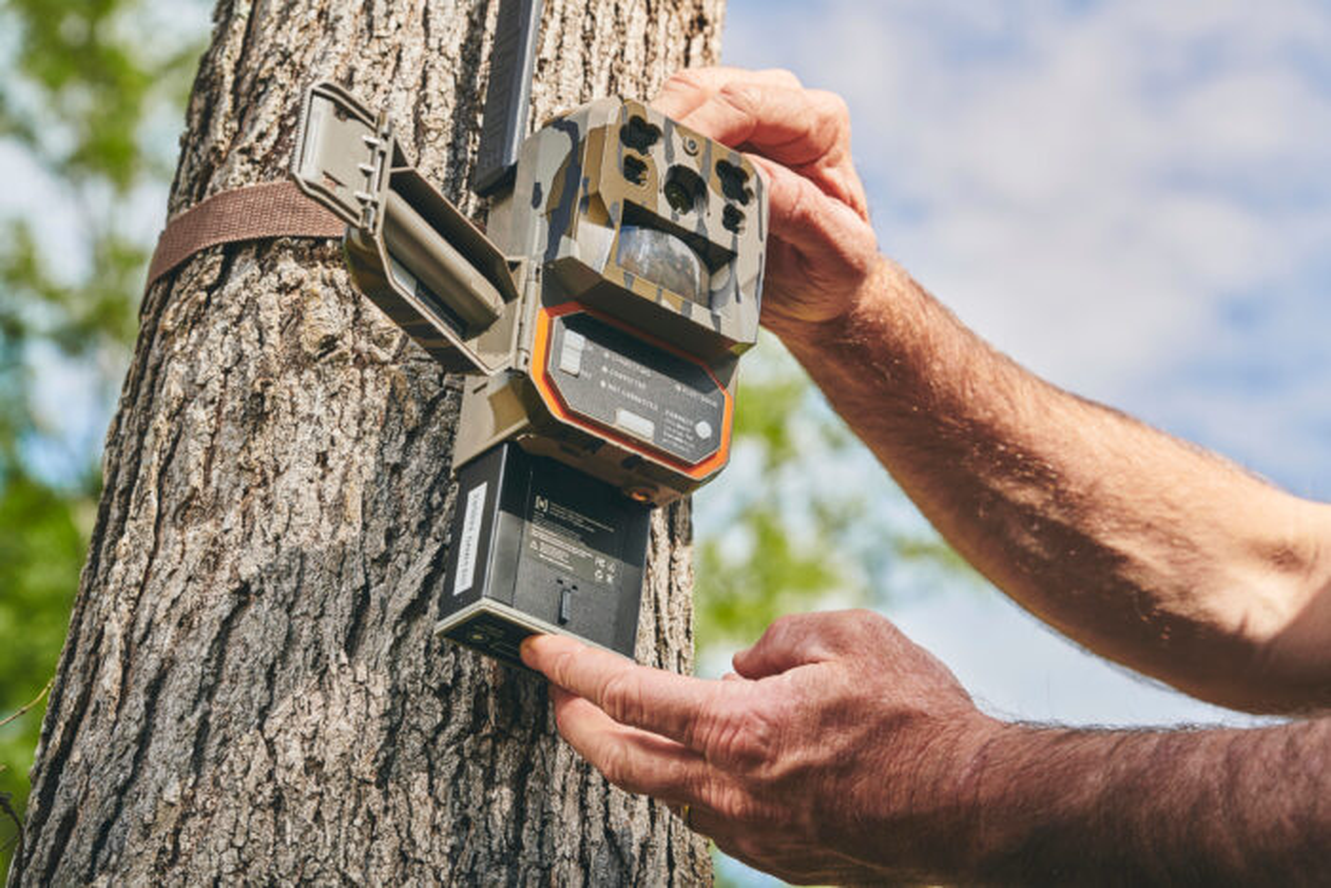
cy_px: 444
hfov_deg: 20.4
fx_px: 3698
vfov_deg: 13.7
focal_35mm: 100
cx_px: 666
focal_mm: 100
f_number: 8
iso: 100
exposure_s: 1/160
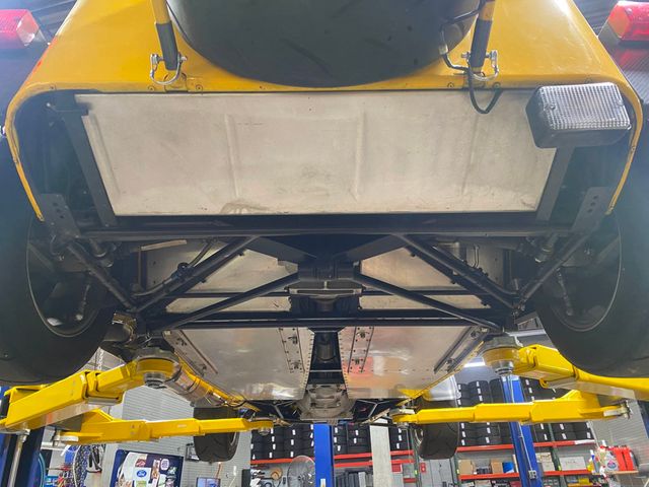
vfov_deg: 53.1
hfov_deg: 67.3
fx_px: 487
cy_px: 244
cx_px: 324
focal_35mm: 26
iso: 320
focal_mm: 4.25
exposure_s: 1/60
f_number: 1.8
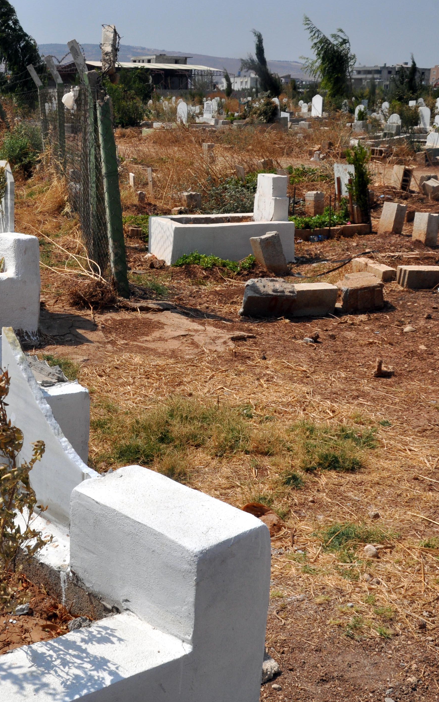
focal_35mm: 49
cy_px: 354
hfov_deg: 25.8
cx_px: 66
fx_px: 934
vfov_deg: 41.2
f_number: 13
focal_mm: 21
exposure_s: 1/640
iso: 320
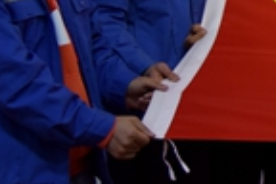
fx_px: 1211
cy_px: -103
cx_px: 466
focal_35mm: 158
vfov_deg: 8.5
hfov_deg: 12.1
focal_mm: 38
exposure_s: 1/60
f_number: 4
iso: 1600
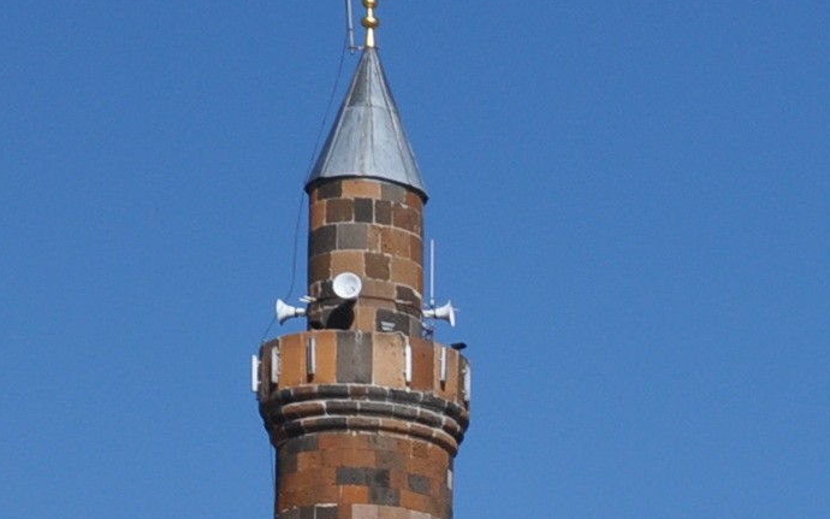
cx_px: 1654
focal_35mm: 242
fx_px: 5473
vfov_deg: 5.3
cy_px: 1128
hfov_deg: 8.3
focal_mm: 34
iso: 200
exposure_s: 1/400
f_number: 10
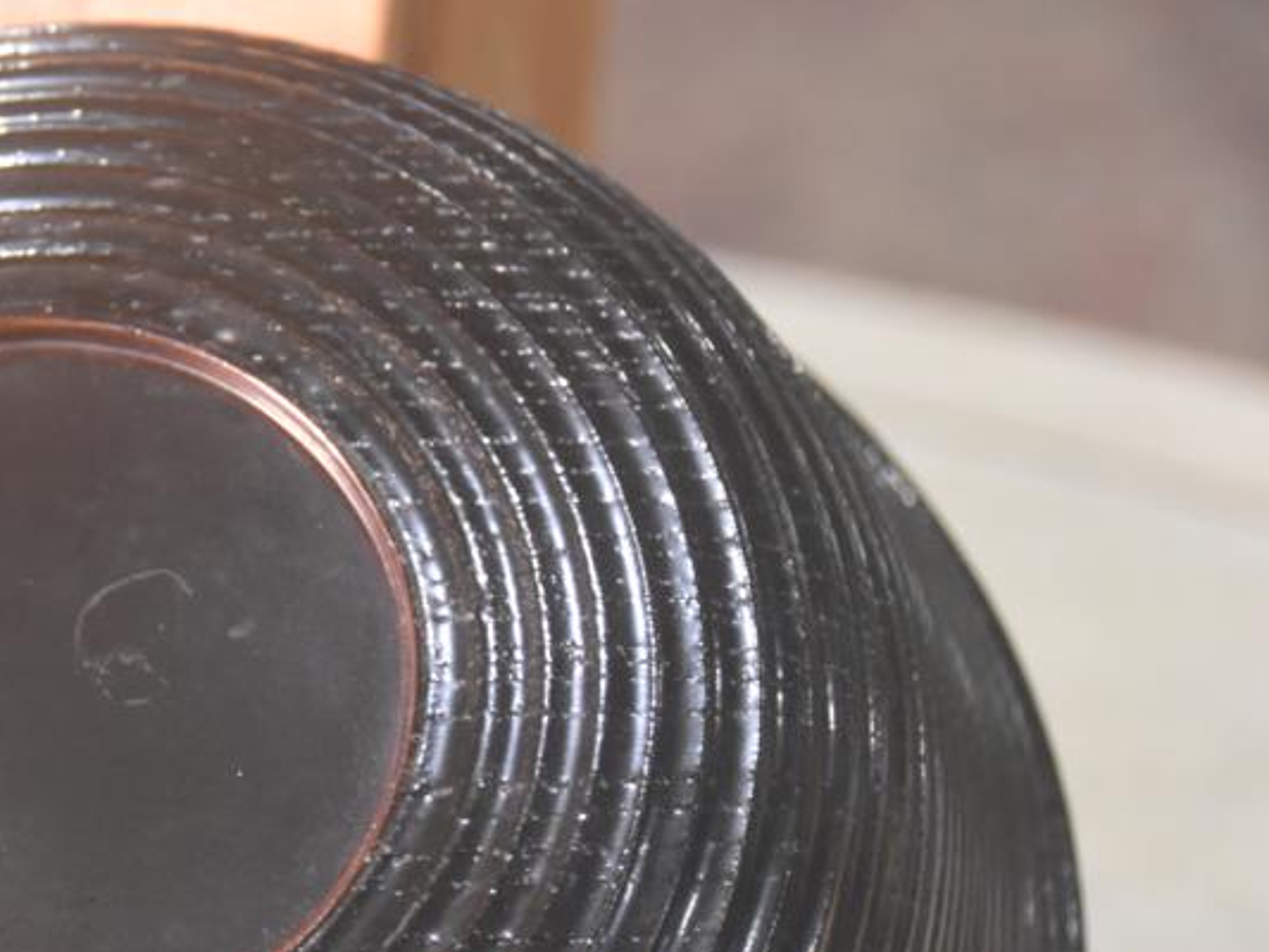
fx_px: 8066
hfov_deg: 9.0
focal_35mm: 220
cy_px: 818
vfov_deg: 6.7
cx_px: 67
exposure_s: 1/60
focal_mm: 75
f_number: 5.3
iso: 2800
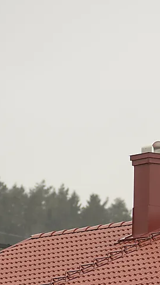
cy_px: 236
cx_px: 175
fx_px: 3759
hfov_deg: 2.4
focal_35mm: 498
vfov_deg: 4.3
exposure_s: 1/500
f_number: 4
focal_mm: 180
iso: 400
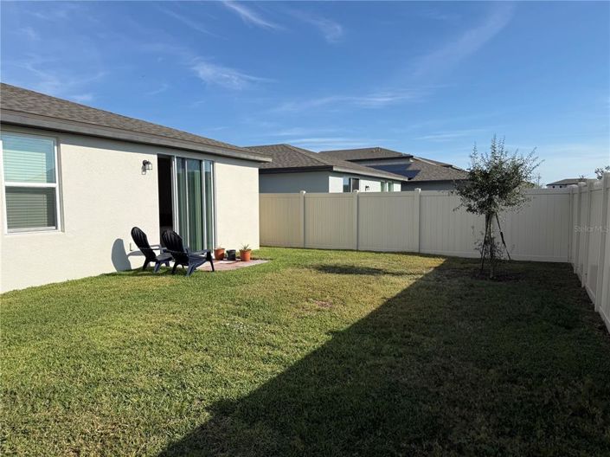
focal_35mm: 24
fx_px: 423
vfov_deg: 56.8
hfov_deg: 71.6
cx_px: 305
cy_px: 228
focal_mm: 6.76
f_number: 1.78
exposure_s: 1/5714
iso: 80
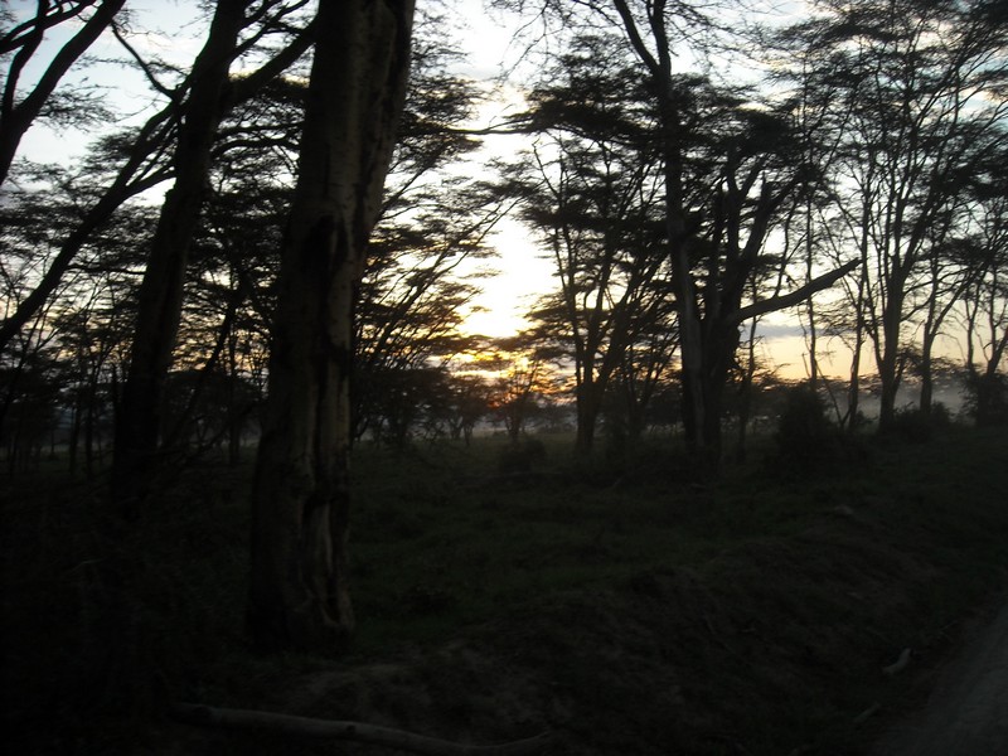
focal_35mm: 35
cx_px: 504
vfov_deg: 40.7
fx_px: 1019
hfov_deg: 52.6
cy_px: 378
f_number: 2.8
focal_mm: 5.7
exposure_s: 1/250
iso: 104
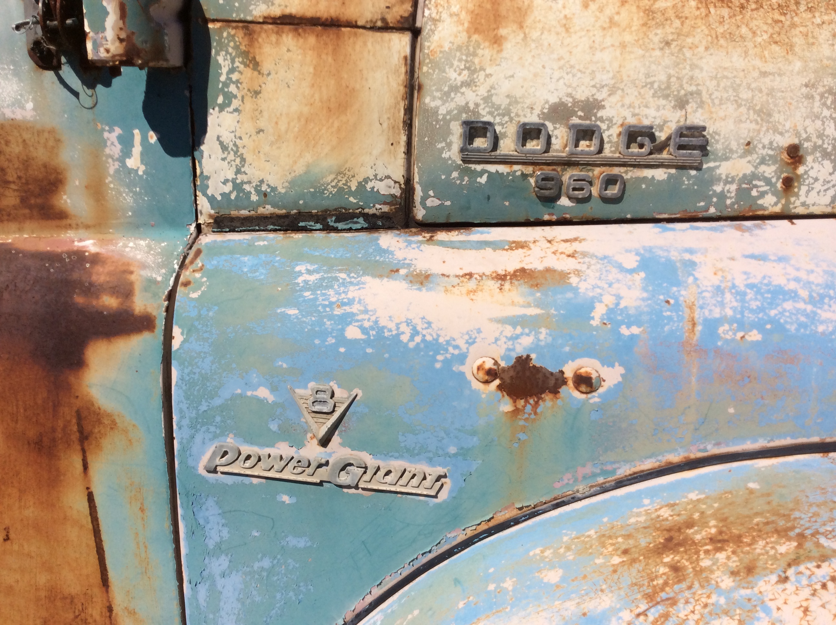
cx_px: 418
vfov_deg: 42.8
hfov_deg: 55.4
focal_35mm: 33
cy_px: 312
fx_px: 796
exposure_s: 1/3584
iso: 32
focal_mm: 3.3
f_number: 2.4
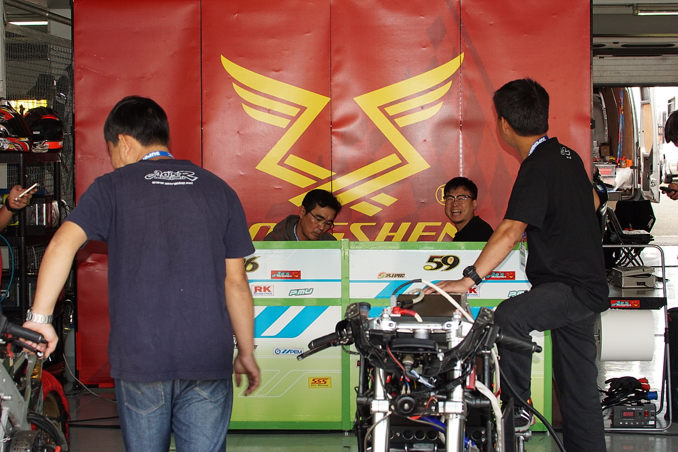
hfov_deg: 27.0
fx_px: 1412
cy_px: 226
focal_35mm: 75
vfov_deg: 18.2
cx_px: 339
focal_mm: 50
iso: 800
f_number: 8
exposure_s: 1/125
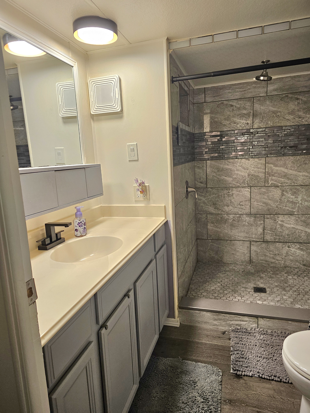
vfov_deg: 73.9
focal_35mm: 23
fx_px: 275
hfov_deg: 58.9
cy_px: 206
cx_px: 155
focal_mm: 6.3
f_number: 1.7
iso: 160
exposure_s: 1/120
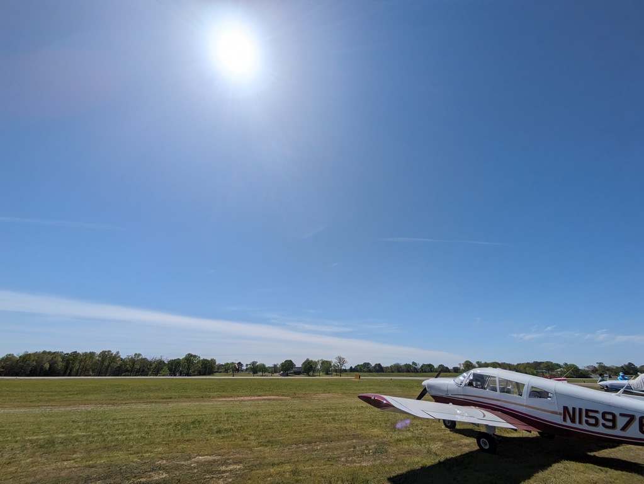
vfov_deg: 85.7
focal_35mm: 14
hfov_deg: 102.0
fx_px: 261
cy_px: 242
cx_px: 322
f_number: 2.2
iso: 54
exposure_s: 1/8000
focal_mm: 1.83
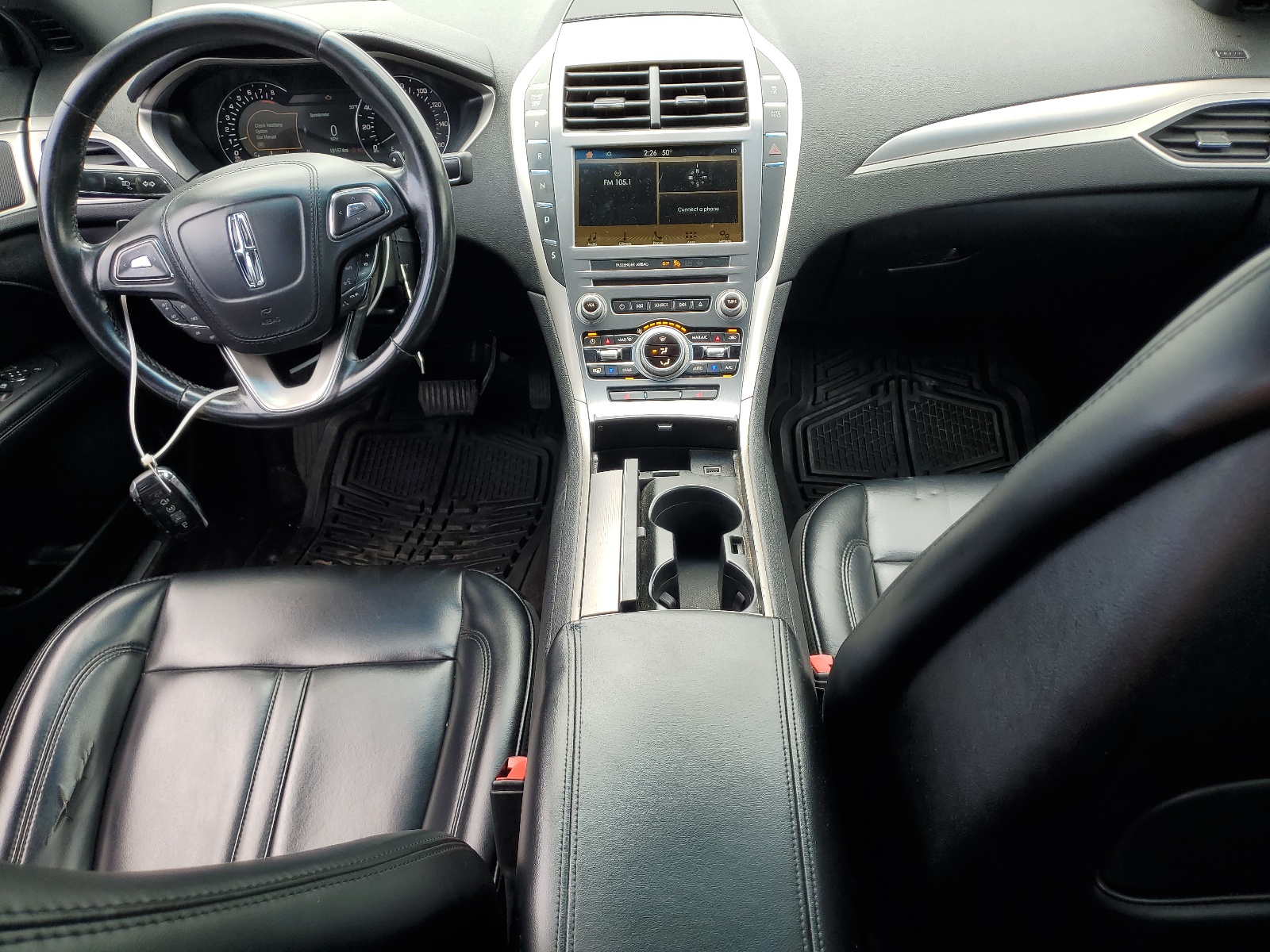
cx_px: 635
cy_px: 476
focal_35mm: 26
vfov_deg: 53.1
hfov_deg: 67.3
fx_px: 954
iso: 50
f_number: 1.5
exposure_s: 1/278
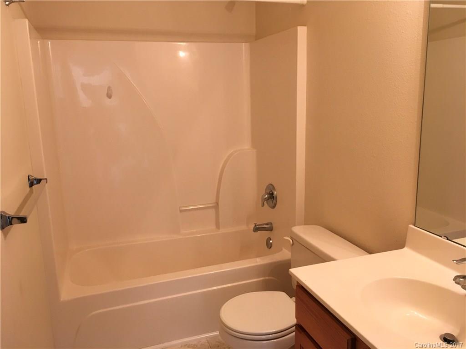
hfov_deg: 61.7
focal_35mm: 29
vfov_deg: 48.2
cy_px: 174
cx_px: 233
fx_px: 390
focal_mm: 4.15
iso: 64
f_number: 2.2
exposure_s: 1/30
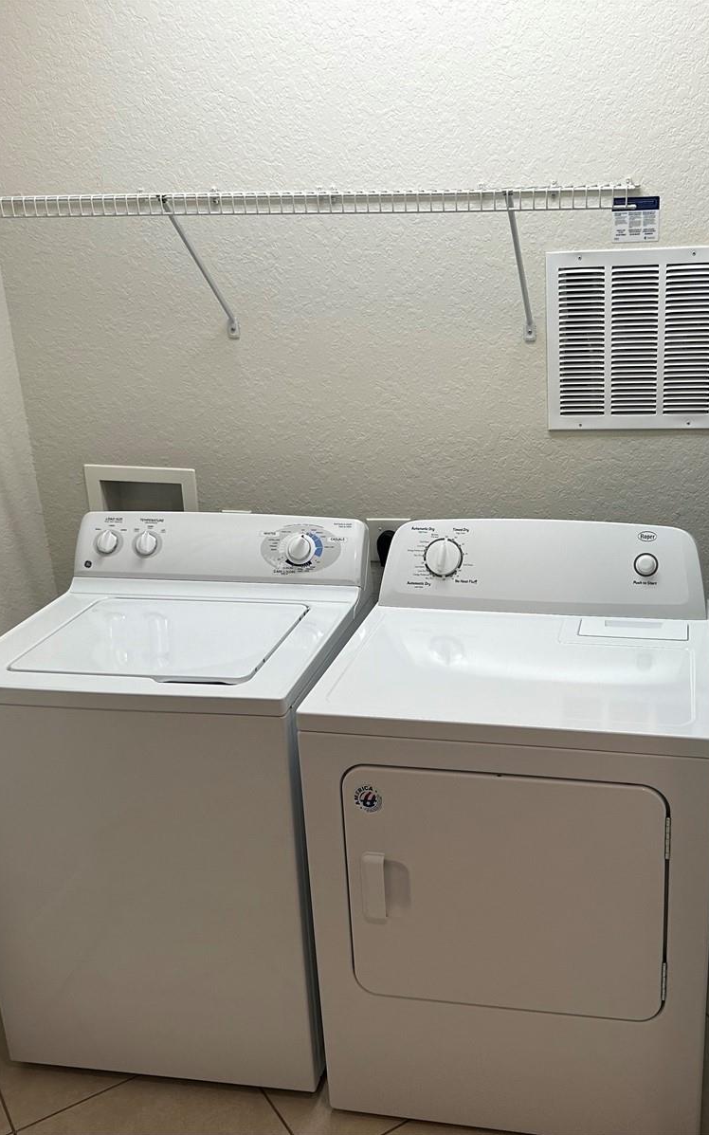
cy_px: 568
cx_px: 476
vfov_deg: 56.7
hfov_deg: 36.9
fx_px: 1051
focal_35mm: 34
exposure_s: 1/120
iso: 160
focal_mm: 6.86
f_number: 1.78
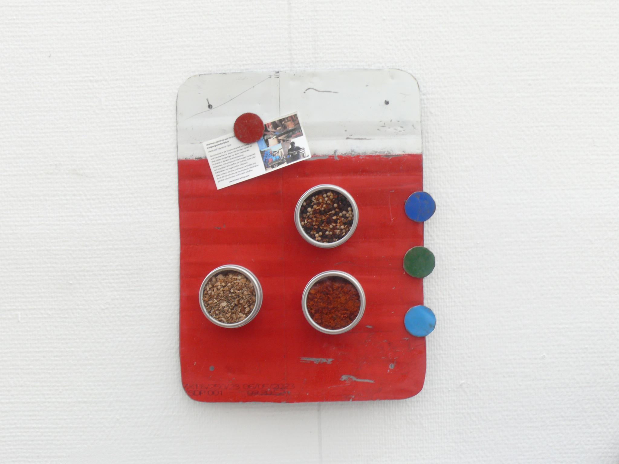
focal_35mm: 47
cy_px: 232
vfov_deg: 30.9
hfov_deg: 40.4
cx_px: 310
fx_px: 840
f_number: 2.8
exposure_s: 1/4
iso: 100
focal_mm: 8.9
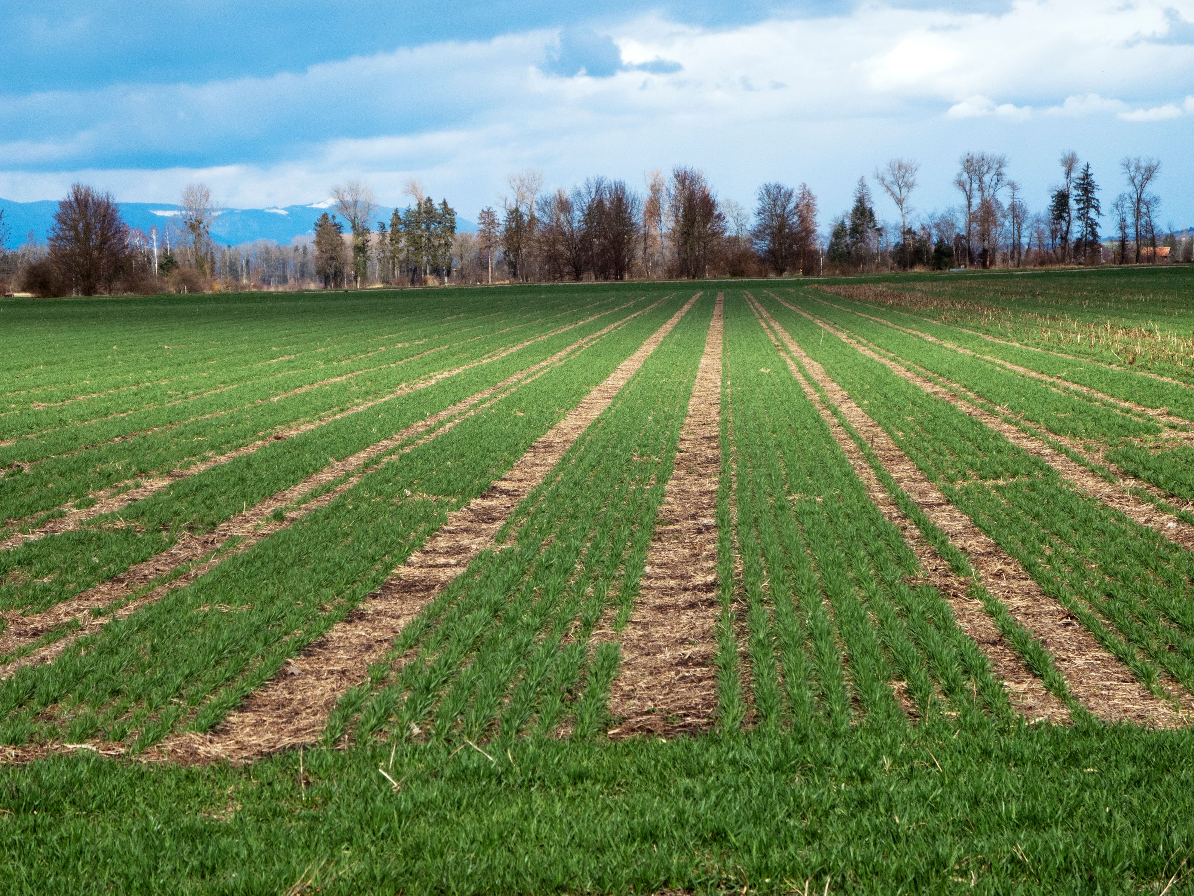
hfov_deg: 14.4
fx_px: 4726
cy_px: 443
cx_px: 532
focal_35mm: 137
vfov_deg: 10.8
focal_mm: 25.4
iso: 100
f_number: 4.5
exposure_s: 1/750
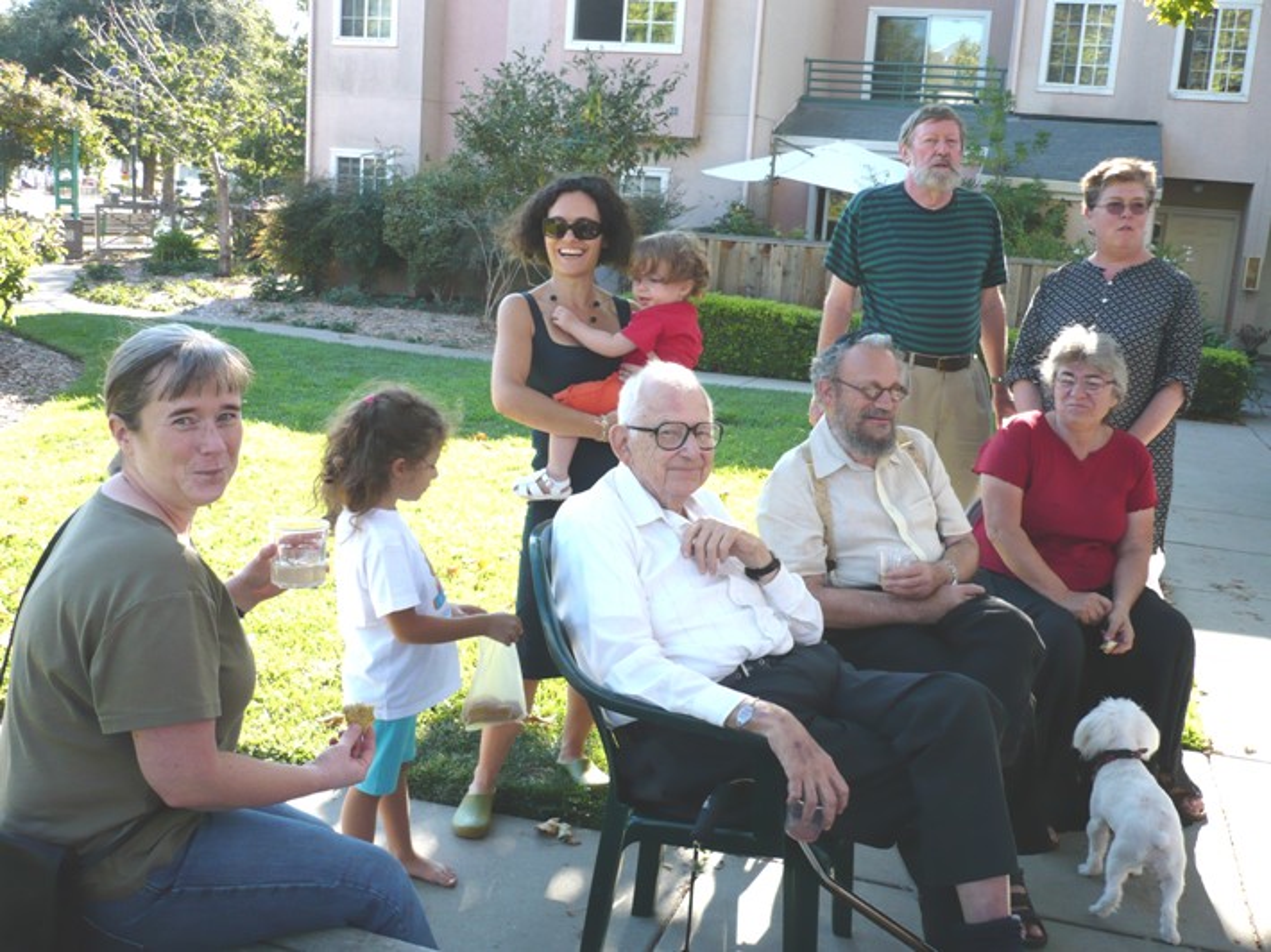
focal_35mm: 35
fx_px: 1285
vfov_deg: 40.7
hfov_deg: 52.6
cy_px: 476
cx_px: 636
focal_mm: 5.8
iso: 100
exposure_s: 1/160
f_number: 2.8
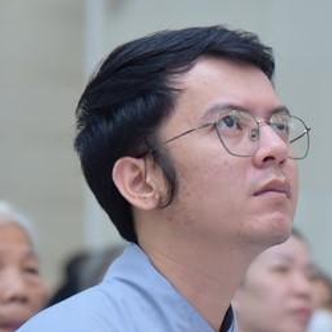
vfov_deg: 7.5
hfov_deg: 7.5
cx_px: 236
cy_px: 276
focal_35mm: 232
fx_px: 2517
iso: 1000
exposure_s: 1/125
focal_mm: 105
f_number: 4.5
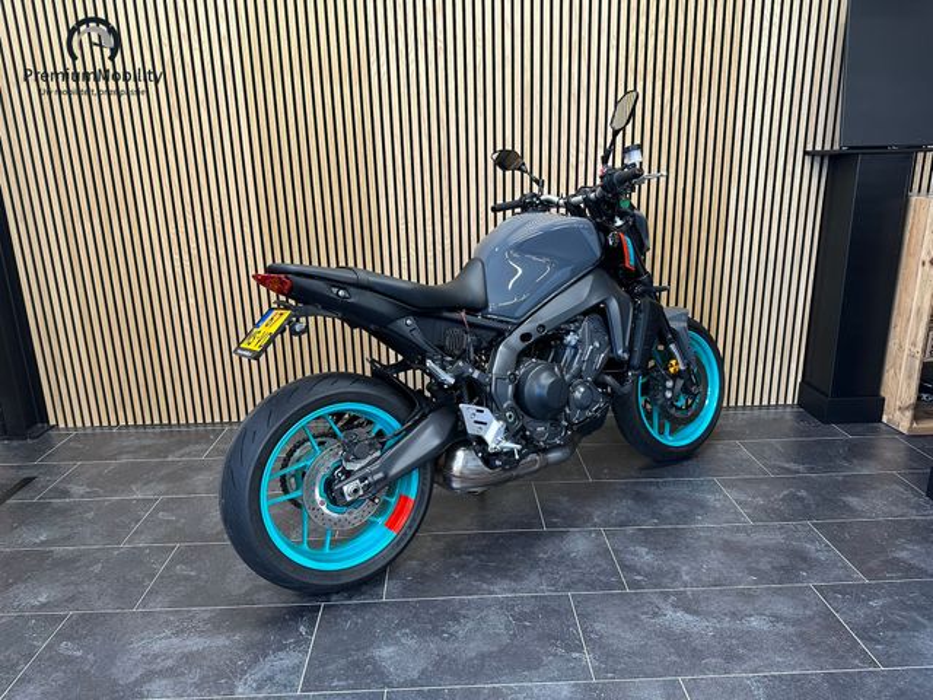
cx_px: 466
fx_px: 647
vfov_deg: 56.8
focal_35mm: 24
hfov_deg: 71.6
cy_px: 350
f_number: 1.78
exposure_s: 1/50
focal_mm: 6.86
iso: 160
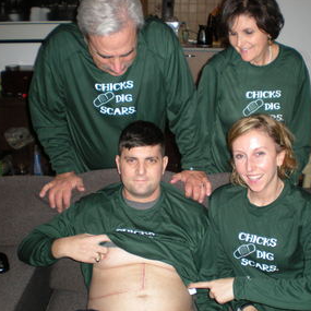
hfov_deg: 36.7
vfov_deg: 36.8
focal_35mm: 46
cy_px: 158
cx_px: 184
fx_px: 468
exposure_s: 1/60
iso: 220
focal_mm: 6.3
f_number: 3.1
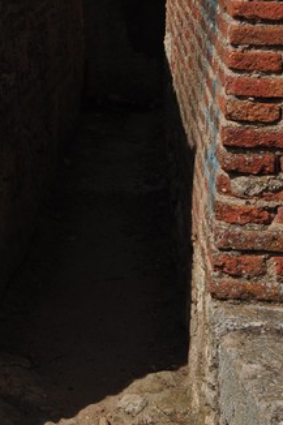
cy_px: -12
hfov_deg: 12.7
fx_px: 1251
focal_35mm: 106
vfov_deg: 18.7
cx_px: -21
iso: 400
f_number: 13
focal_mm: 30
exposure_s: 1/500
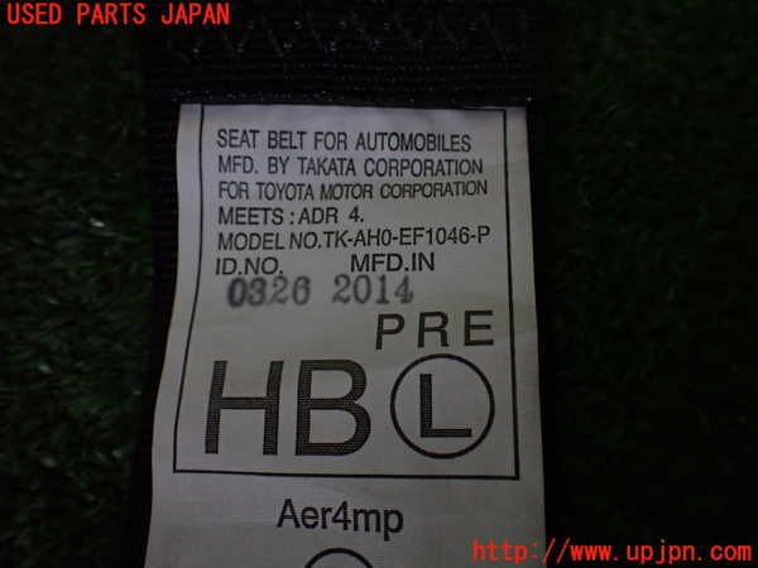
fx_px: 657
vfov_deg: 46.8
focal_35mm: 30
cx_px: 379
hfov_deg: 60.0
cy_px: 284
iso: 640
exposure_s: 1/125
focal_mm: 5.4
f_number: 2.3
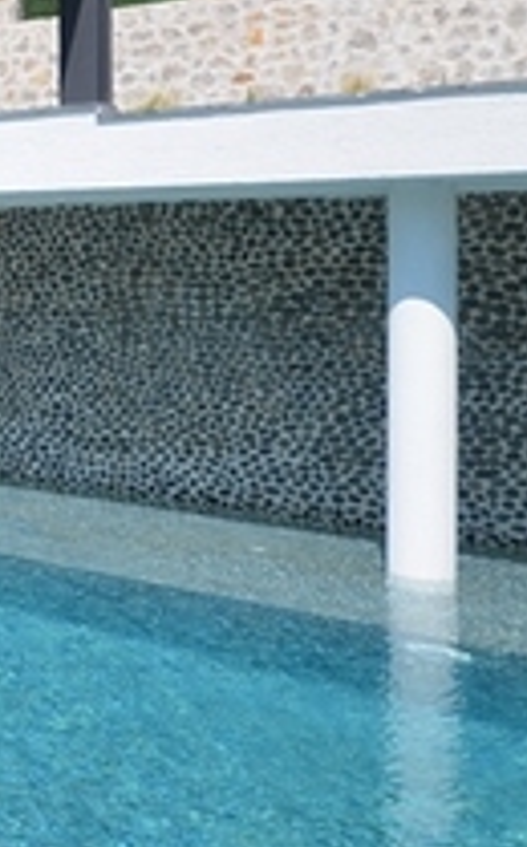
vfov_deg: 37.6
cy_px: 247
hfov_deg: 17.4
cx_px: -529
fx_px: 1222
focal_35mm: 53
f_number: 9
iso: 100
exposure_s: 1/320
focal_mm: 10
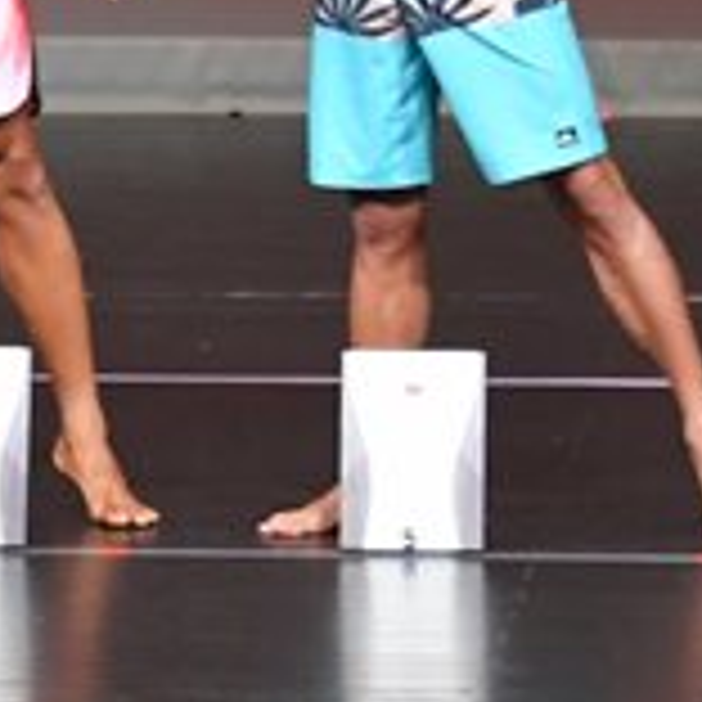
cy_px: 14
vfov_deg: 2.2
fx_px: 18126
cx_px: -695
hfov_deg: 2.2
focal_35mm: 790
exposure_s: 1/400
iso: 4000
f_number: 5.6
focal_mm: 125
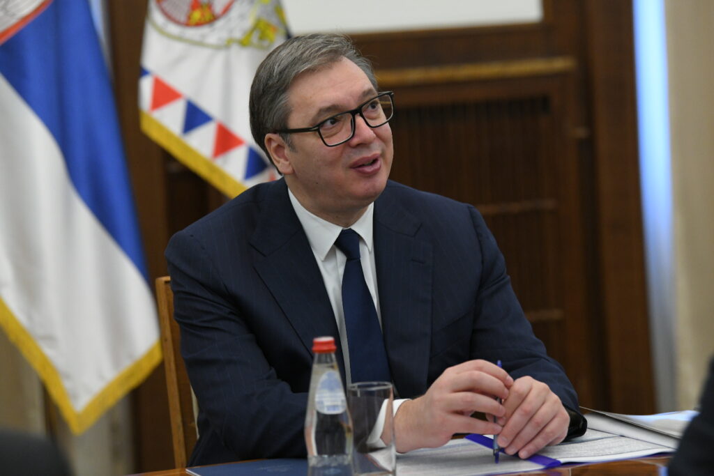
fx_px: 2678
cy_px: 238
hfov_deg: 15.2
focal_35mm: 135
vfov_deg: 10.2
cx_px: 357
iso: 4000
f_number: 4
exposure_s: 1/200
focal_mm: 135
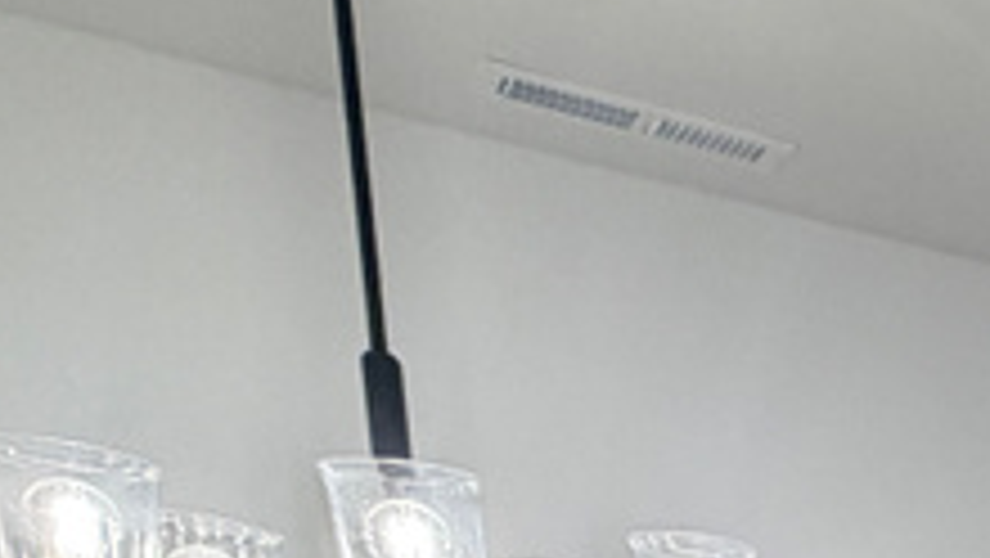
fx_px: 1865
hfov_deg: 18.0
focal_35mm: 71
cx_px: 2061
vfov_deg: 13.6
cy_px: 1224
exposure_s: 1/120
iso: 160
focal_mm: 2.22
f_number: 2.2
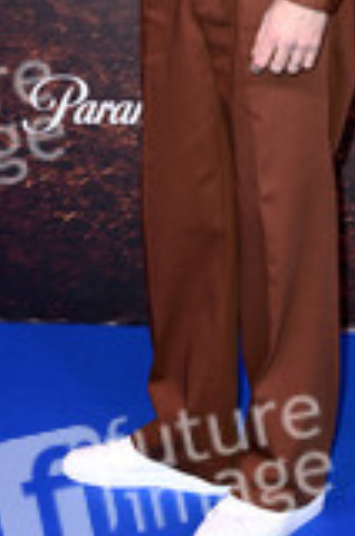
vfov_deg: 13.1
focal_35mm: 155
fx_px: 2303
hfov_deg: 8.8
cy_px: -27
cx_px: 258
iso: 640
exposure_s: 1/200
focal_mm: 62
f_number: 5.6
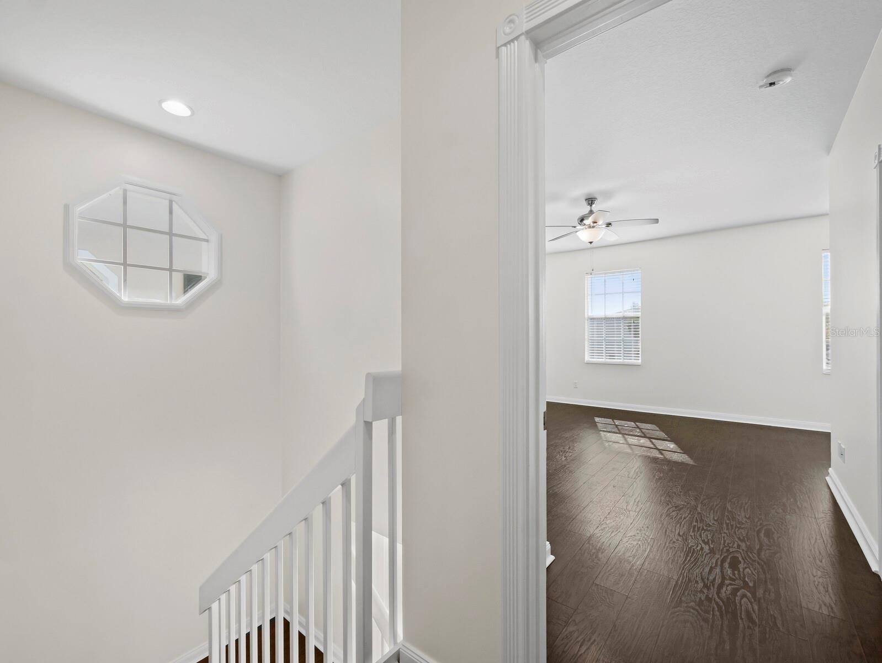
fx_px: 357
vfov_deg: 85.7
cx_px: 441
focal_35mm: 14
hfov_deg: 102.0
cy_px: 332
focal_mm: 7
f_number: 14
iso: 320
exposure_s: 1/1.67
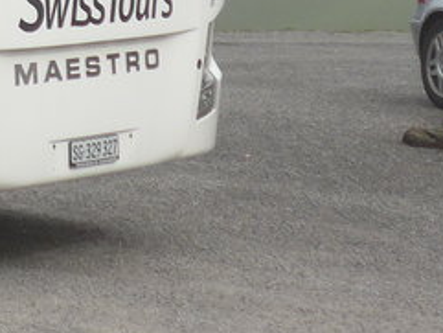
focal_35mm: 194
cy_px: -364
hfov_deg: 9.5
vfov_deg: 7.3
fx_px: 2484
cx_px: -460
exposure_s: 1/1300
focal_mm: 8
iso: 80
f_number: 2.8
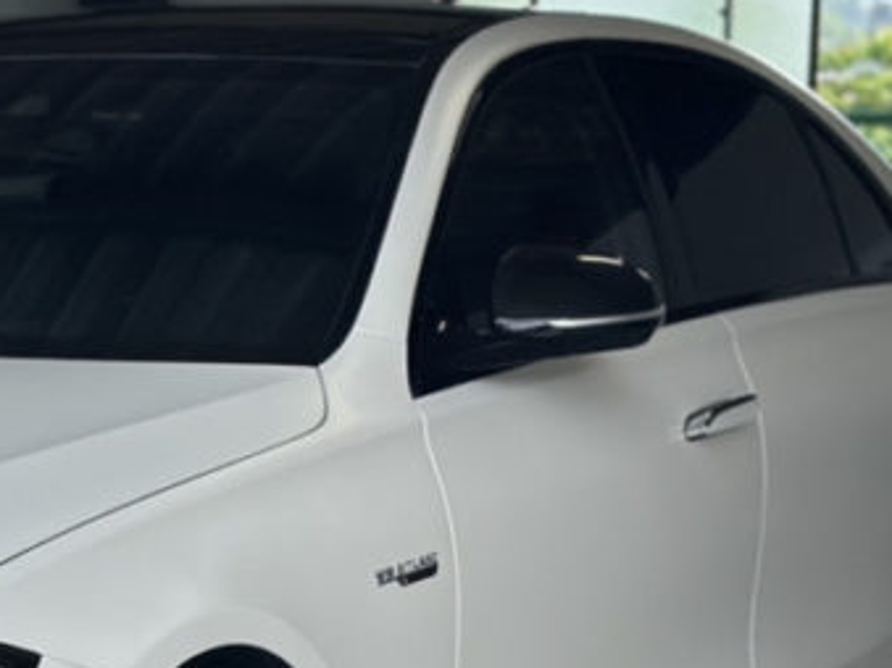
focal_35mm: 145
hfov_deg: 13.3
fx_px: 3735
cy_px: 594
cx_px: -161
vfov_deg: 10.2
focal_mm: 6.86
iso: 100
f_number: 1.78
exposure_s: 1/1783
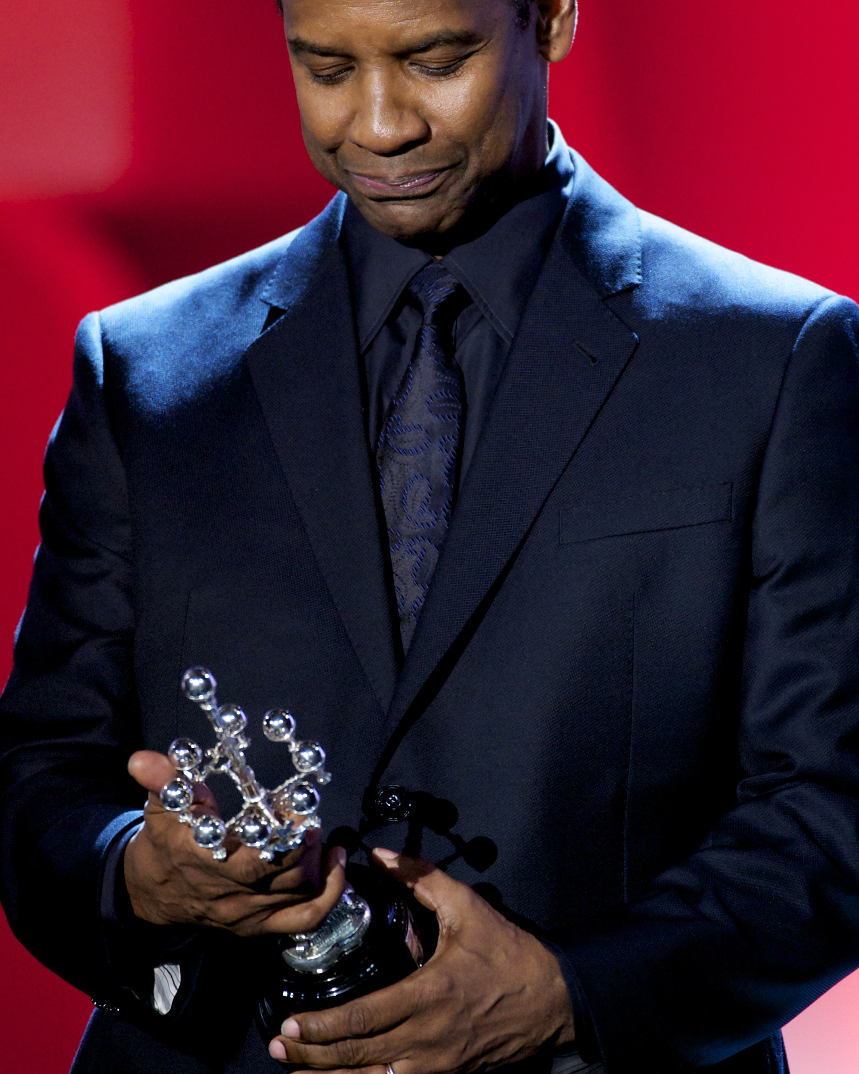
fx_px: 17729
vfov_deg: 3.5
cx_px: 443
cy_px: 478
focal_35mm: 558
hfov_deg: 2.8
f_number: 4
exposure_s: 1/400
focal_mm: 400
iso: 3200
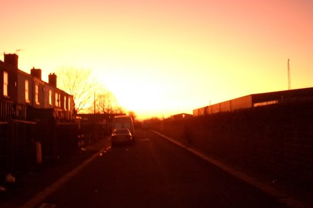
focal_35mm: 42
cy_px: 118
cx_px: 147
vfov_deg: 31.8
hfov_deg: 46.4
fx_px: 365
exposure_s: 1/10
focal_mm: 4.8
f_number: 4
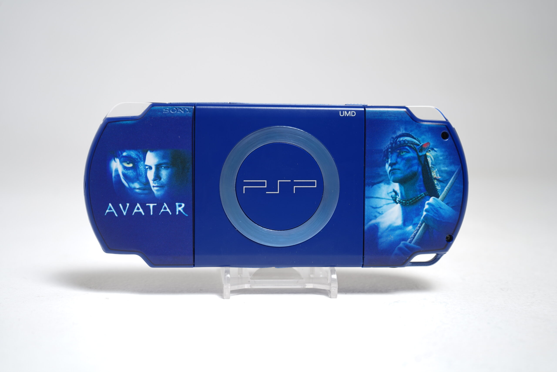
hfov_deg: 39.6
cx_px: 278
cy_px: 186
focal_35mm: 50
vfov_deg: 27.0
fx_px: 774
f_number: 5.6
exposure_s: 1/3
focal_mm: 50
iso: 64
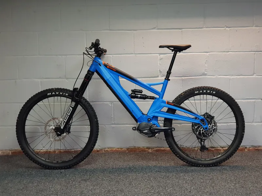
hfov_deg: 36.8
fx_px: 394
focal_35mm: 52
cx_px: 131
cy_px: 98
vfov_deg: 28.0
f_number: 2.4
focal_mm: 6
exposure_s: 1/33
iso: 160
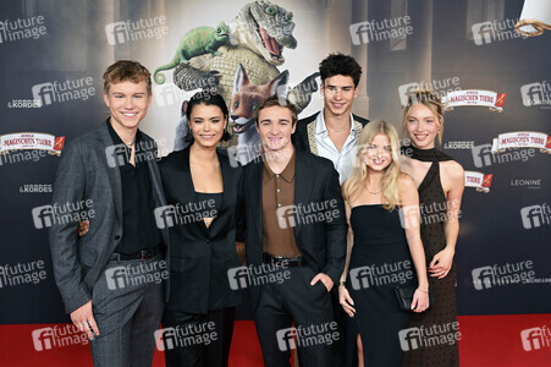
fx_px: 673
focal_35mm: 44
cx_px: 276
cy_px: 184
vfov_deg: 30.5
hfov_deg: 44.5
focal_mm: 44
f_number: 6.3
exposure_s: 1/160
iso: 800
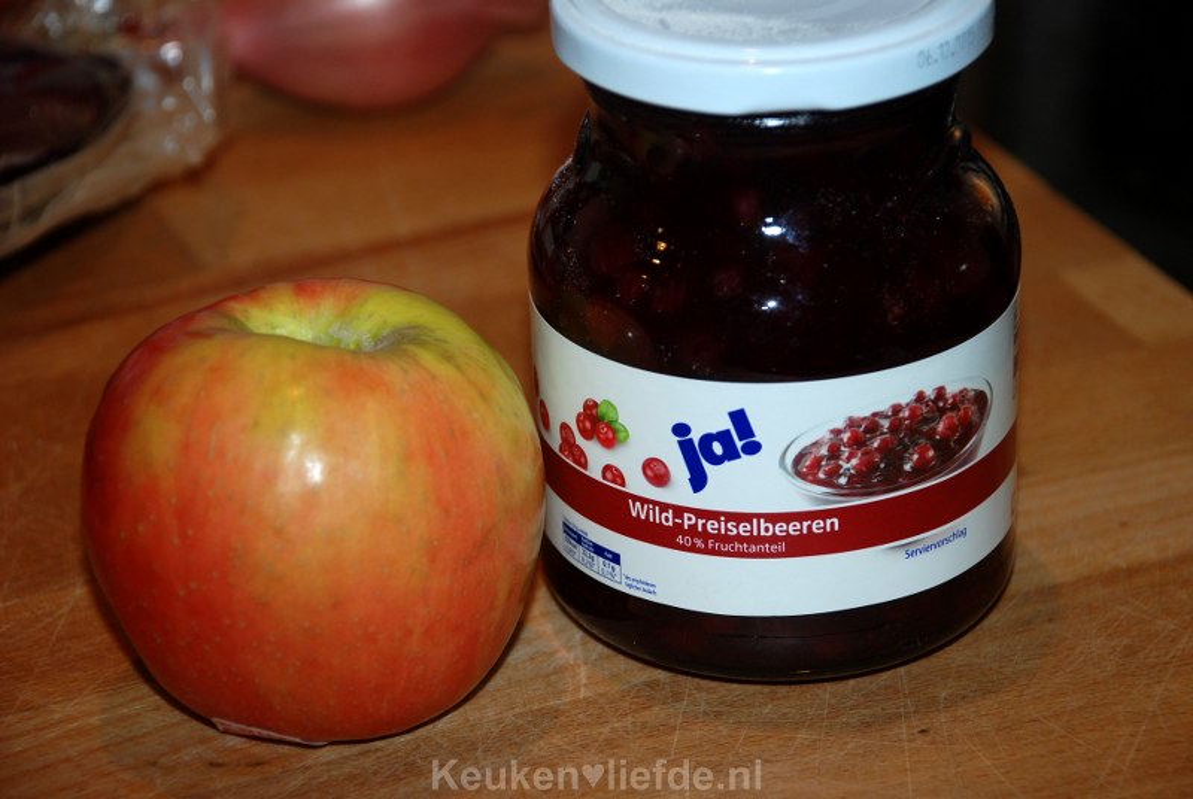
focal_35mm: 135
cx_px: 596
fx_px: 4480
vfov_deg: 10.2
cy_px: 400
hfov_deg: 15.2
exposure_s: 1/60
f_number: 5.6
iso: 200
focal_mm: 90
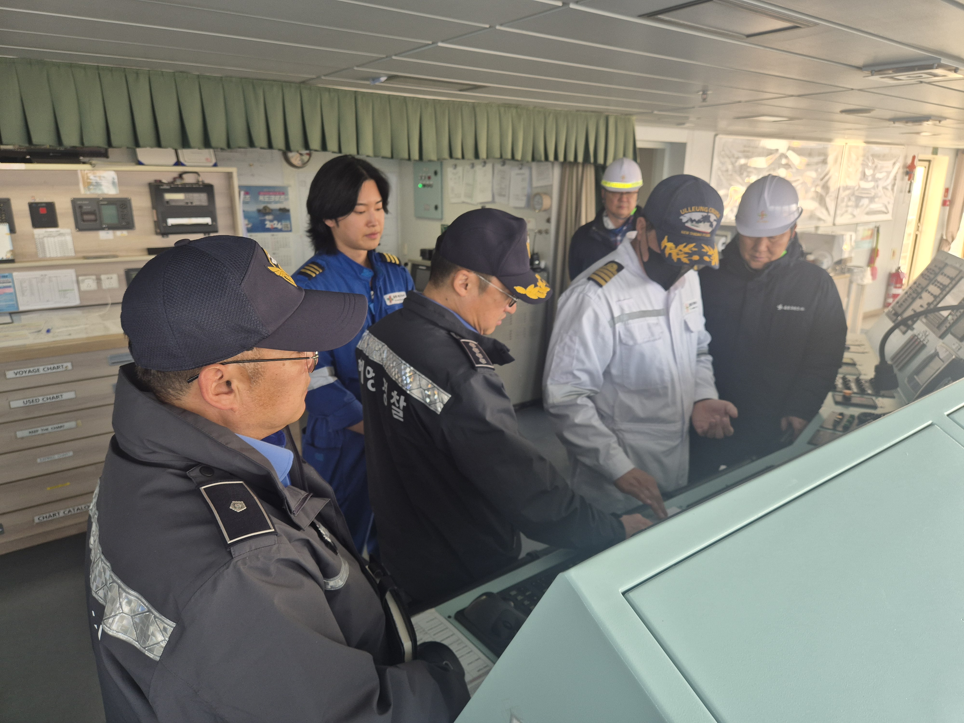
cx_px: 482
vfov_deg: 58.9
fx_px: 641
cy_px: 362
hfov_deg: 73.9
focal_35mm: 23
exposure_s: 1/120
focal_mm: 5.4
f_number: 1.8
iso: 50
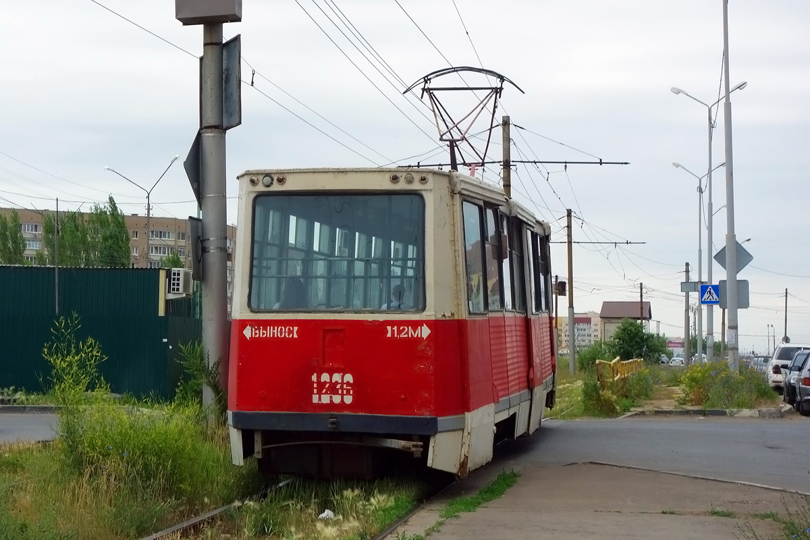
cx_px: 405
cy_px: 270
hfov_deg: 33.9
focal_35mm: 59
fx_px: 1327
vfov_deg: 23.0
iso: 125
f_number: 5.6
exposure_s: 1/500
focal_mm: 21.77
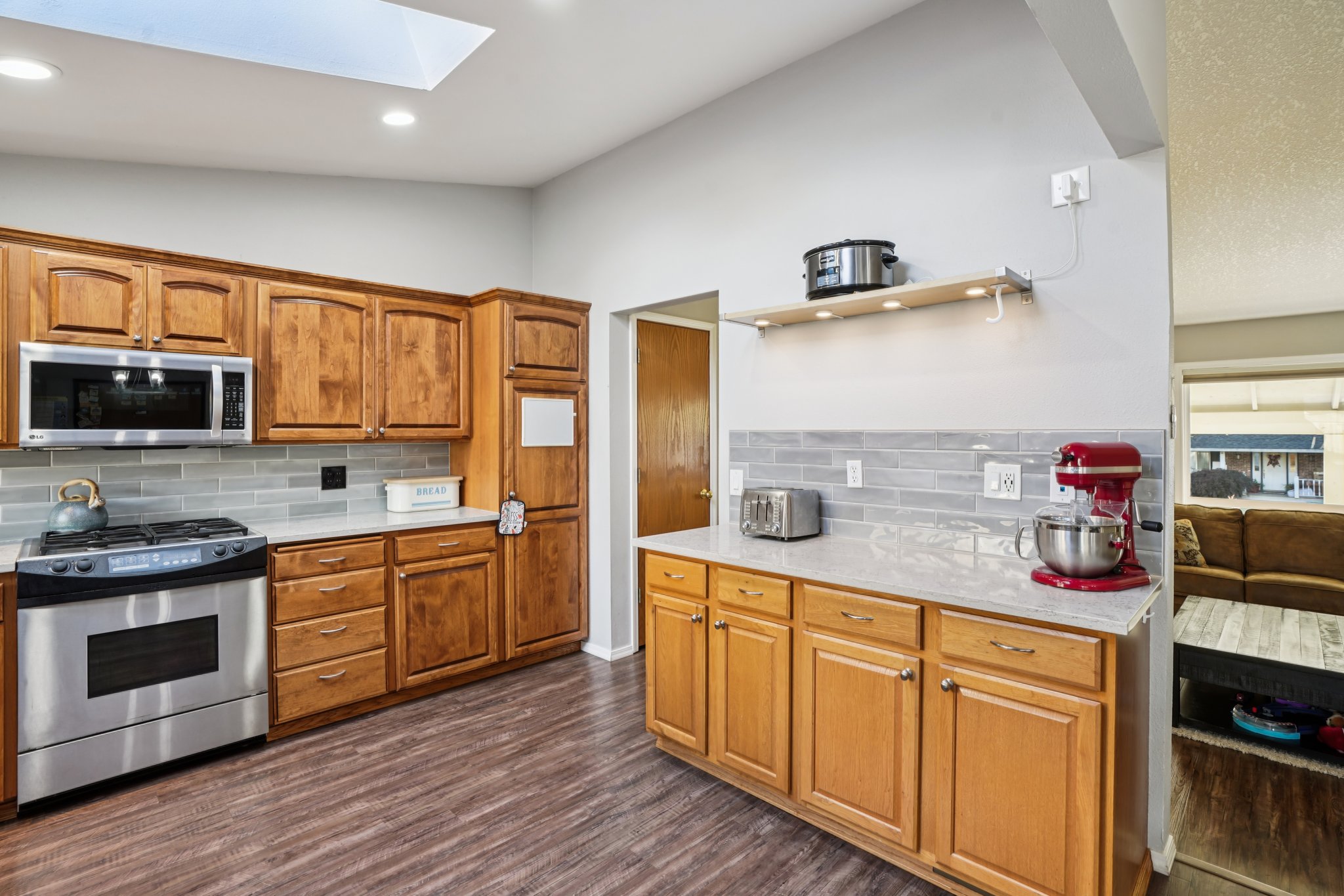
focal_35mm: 16
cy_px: 448
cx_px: 672
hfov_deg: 96.7
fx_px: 597
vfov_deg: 73.7
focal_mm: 16
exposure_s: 1/15
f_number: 8
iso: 400
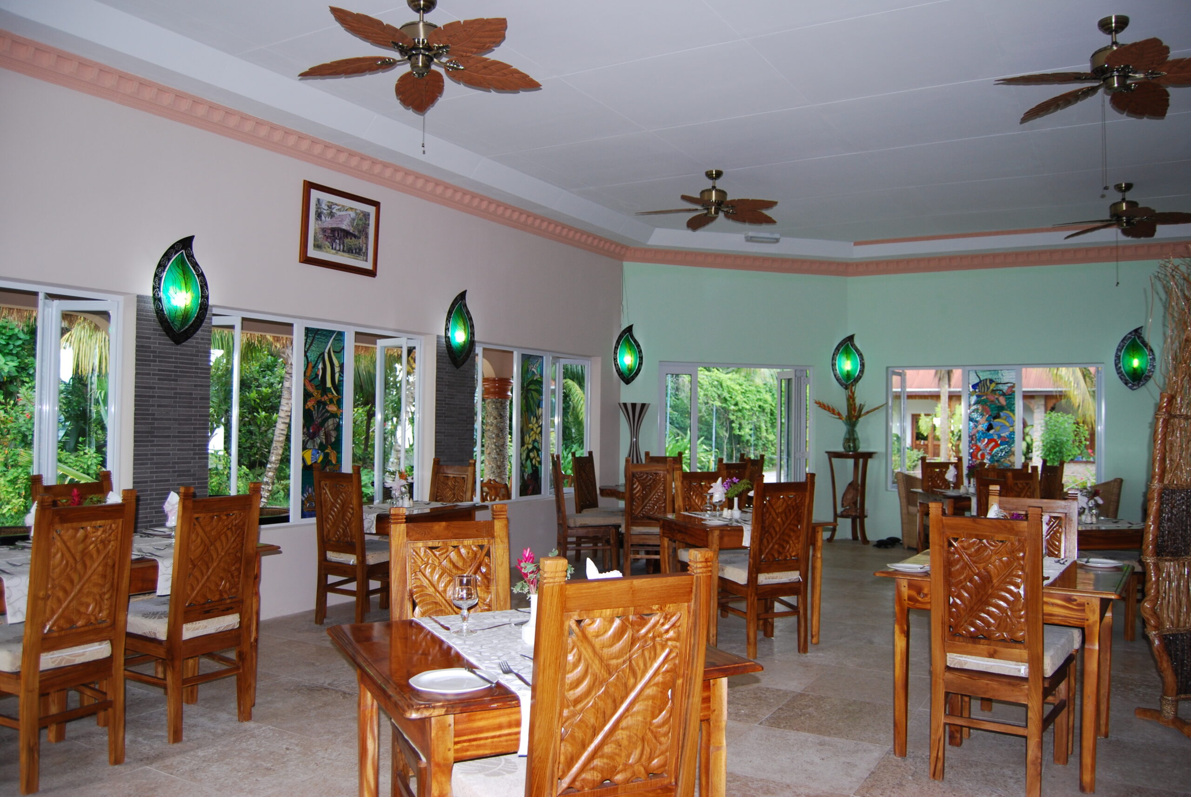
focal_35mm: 27
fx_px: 894
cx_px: 596
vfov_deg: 48.1
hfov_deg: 67.3
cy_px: 398
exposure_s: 1/60
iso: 200
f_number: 3.5
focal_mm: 18
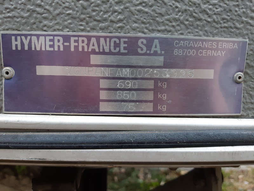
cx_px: 127
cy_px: 96
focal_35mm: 26
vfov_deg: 53.1
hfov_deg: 67.3
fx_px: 191
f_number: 1.7
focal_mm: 3.93
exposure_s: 1/50
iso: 80
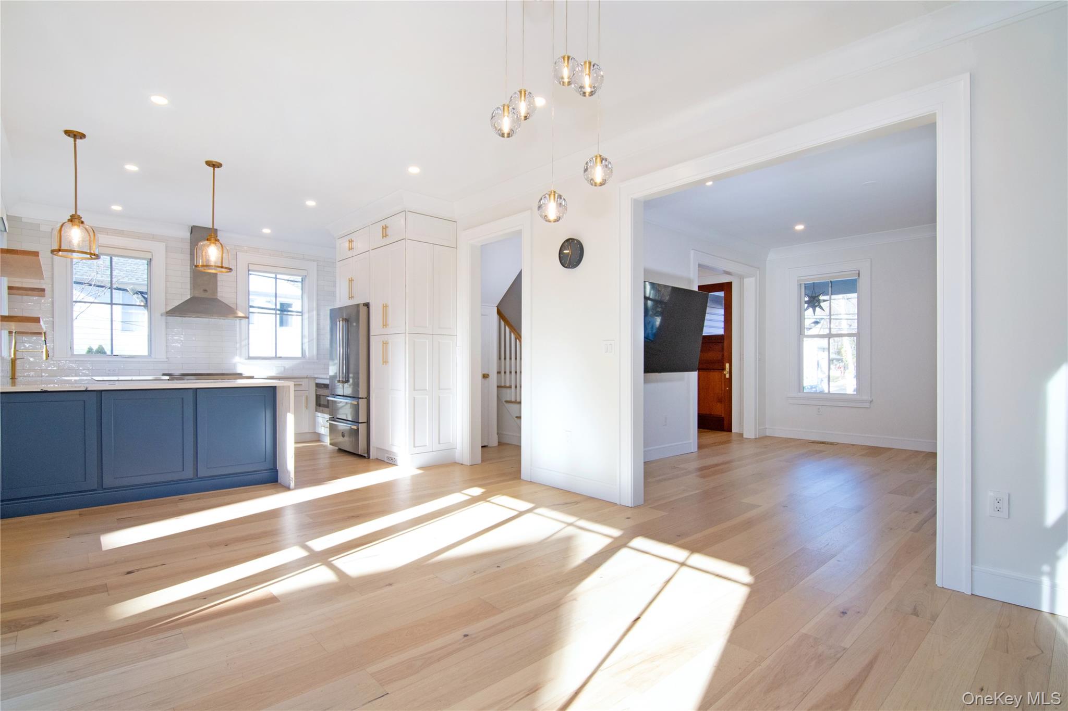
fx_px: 489
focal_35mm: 16
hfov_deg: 95.0
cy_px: 356
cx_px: 534
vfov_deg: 72.0
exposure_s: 1/40
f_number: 11
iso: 640
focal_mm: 11
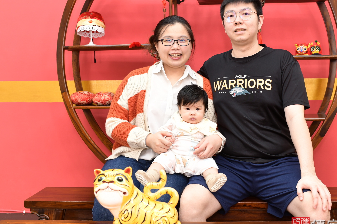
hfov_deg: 41.8
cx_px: 199
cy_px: 100
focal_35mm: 47
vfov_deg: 28.6
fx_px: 440
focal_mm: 35
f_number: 4.5
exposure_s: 1/200
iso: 800
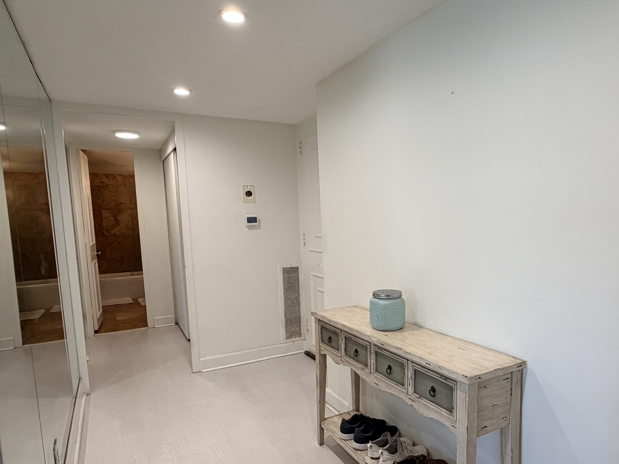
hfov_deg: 73.6
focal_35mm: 23
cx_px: 352
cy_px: 263
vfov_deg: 58.7
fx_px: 411
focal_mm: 2.22
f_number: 2.2
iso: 200
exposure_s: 1/120
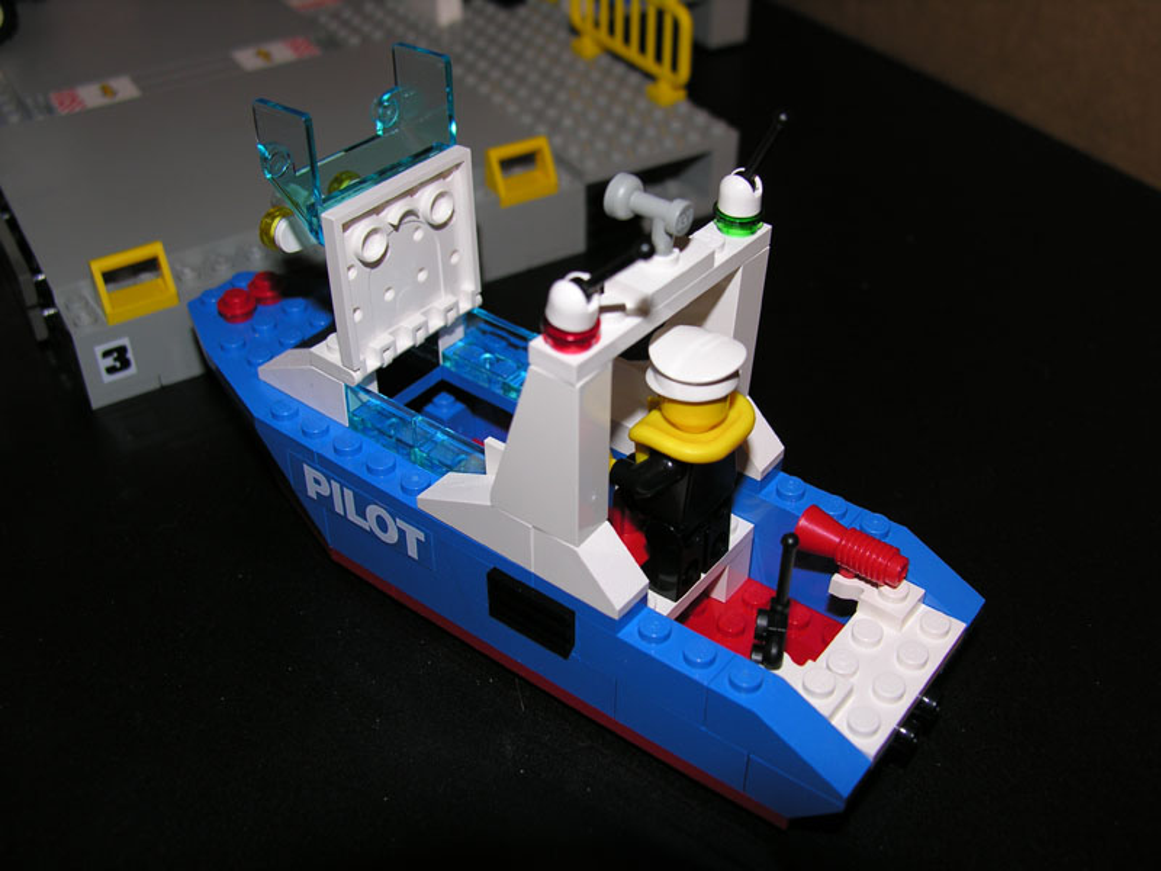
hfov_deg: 50.1
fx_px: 1241
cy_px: 436
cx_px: 580
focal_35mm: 37
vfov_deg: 38.7
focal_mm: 9.5
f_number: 2.8
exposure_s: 1/60.1
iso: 50
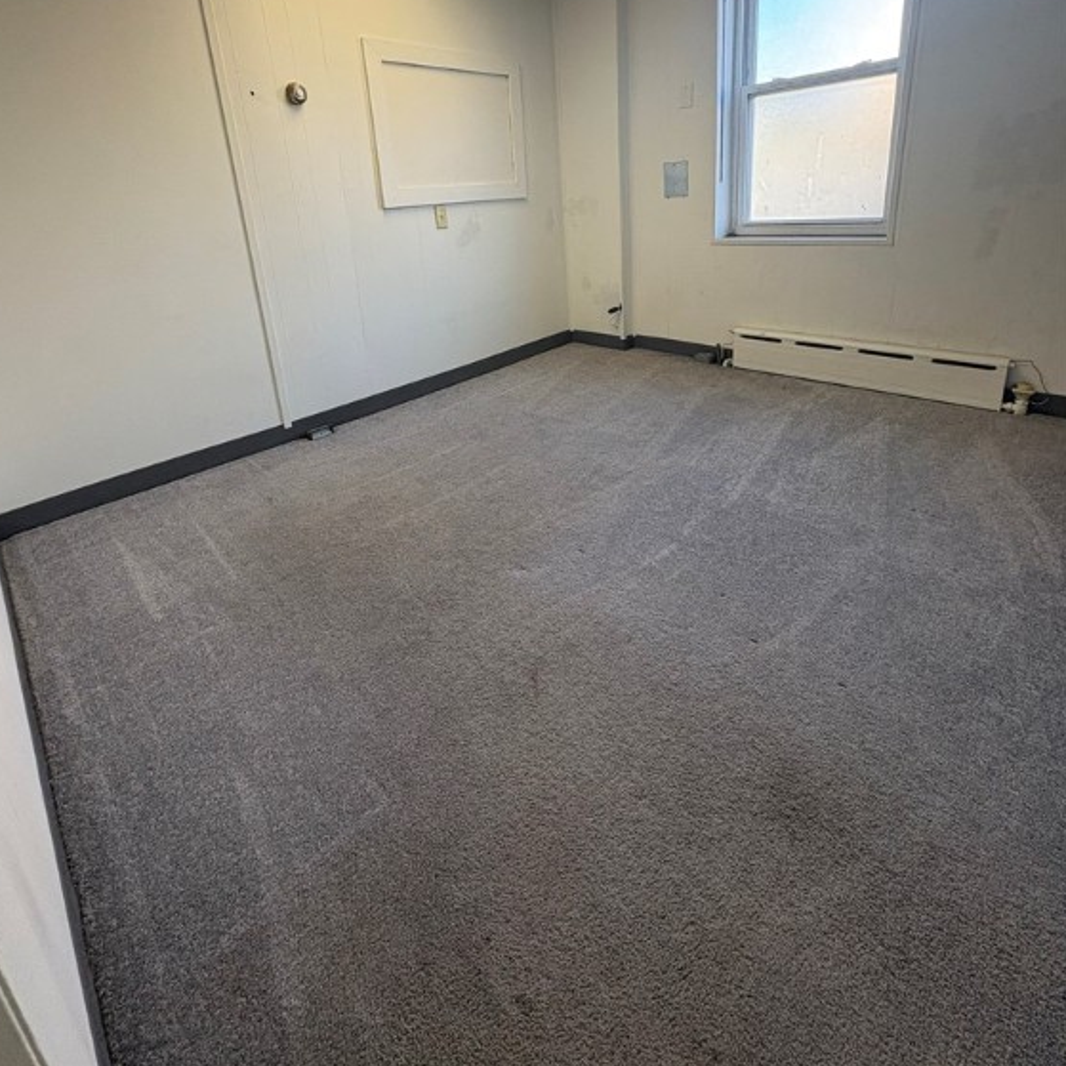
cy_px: 368
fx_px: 592
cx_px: 521
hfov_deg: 84.0
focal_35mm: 17
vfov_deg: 81.5
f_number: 2.2
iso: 200
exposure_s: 1/120
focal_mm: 2.22
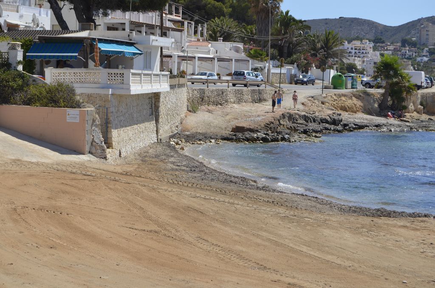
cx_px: 218
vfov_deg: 16.5
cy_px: 144
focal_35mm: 82
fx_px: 995
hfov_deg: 24.7
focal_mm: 55
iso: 100
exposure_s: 1/320
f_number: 9
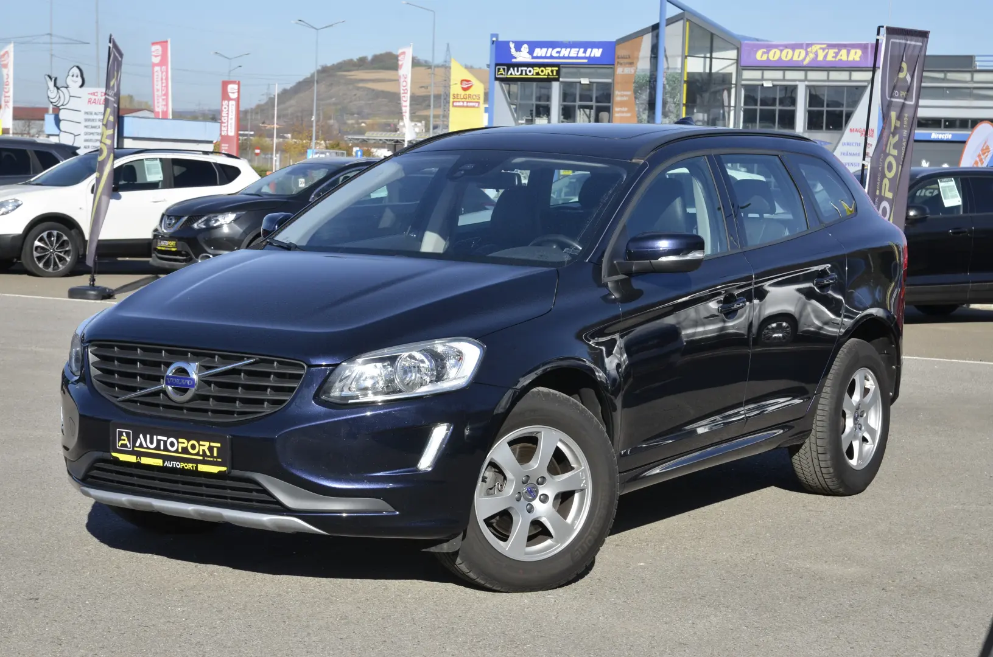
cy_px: 328
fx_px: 2064
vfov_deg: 18.1
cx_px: 496
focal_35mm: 75
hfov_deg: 27.0
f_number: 8
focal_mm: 50
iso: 110
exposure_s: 1/250
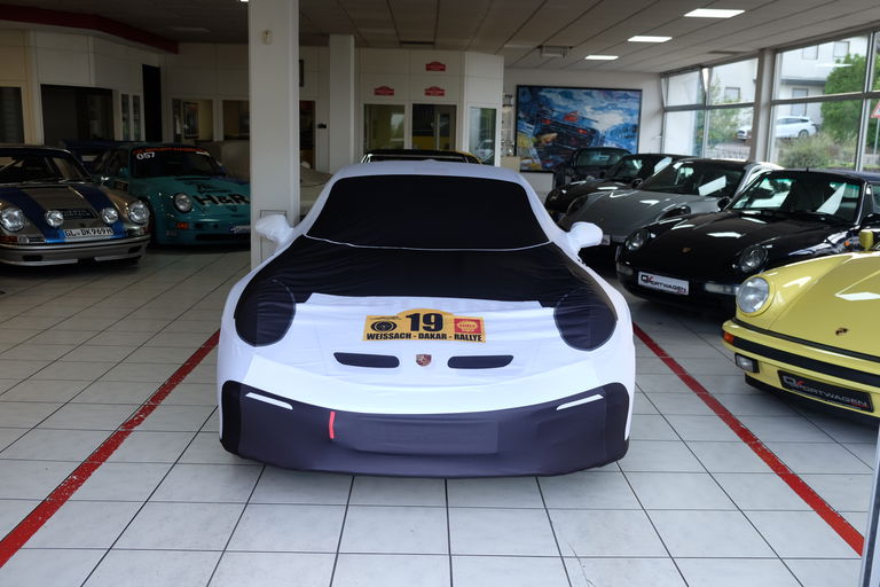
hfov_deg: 54.4
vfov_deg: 37.9
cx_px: 440
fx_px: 855
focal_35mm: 35
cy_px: 294
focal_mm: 23.3
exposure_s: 1/80
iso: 200
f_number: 3.6
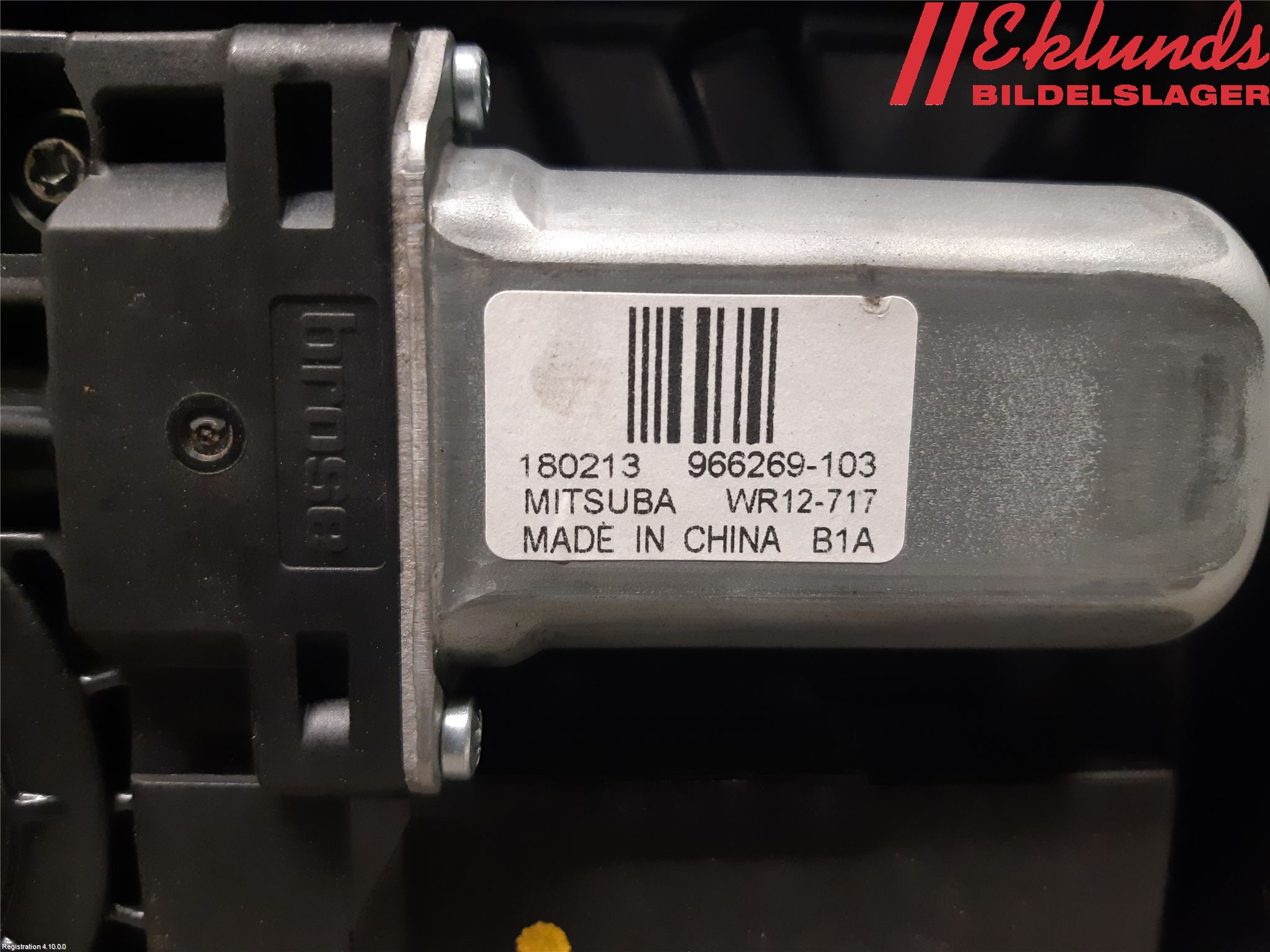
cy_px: 476
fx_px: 954
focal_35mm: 26
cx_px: 635
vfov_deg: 53.1
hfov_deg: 67.3
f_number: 1.7
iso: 250
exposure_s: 1/50
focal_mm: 3.93
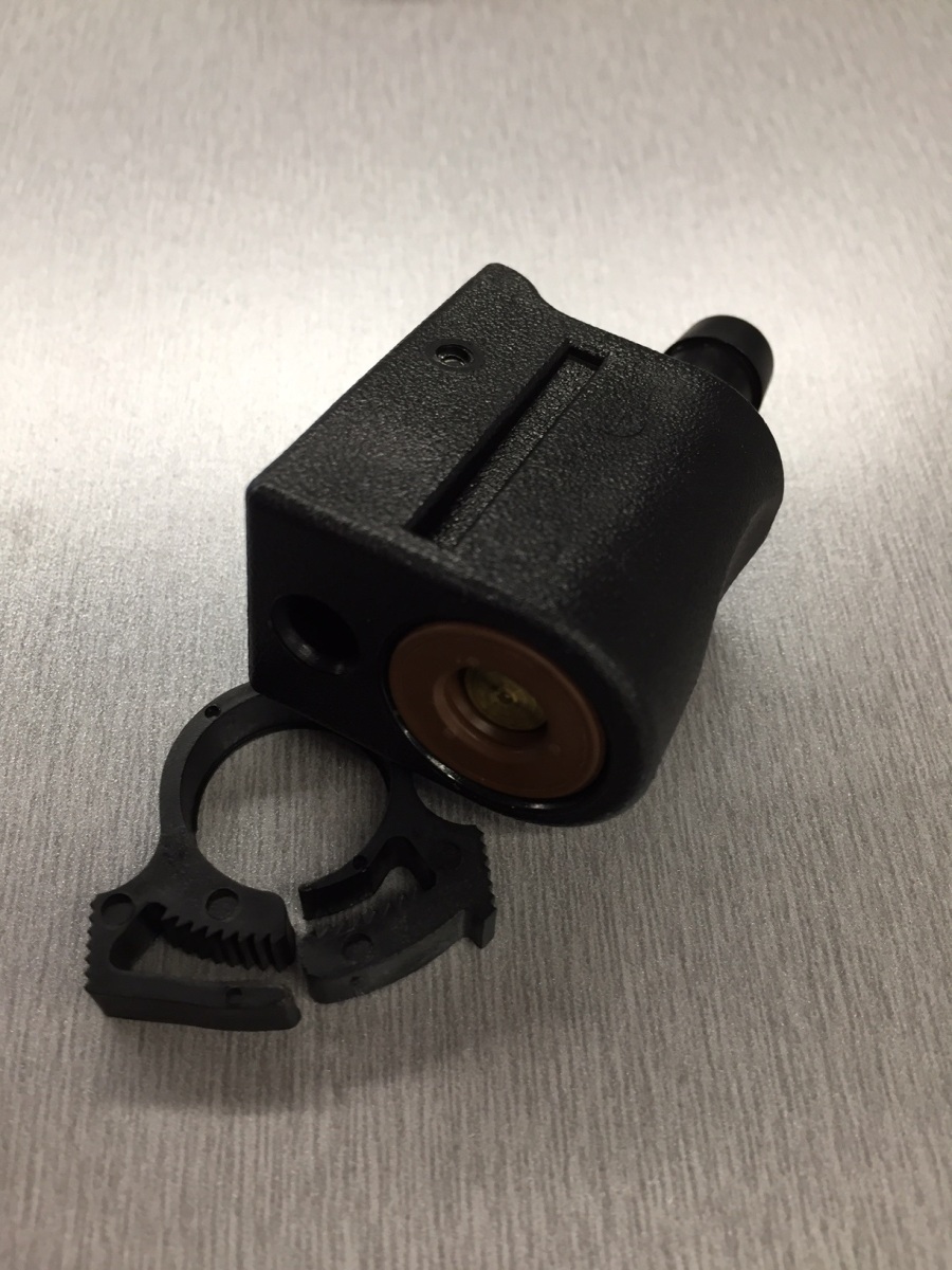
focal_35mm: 29
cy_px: 635
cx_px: 476
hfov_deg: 48.2
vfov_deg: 61.7
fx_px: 1063
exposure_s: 1/33
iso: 80
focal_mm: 4.15
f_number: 2.2
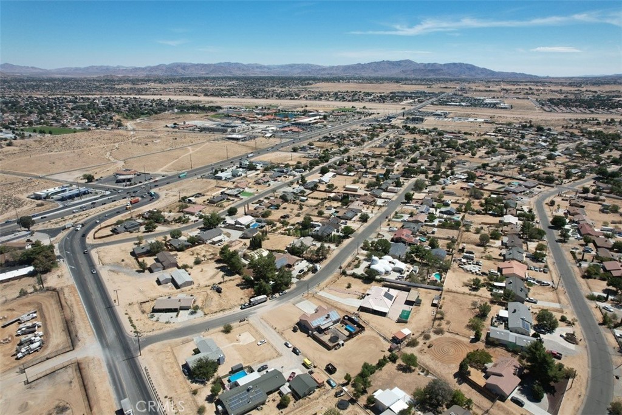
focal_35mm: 22
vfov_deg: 57.2
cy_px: 208
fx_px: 380
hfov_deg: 78.6
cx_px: 311
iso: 100
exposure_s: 1/640
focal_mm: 8.38
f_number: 2.8
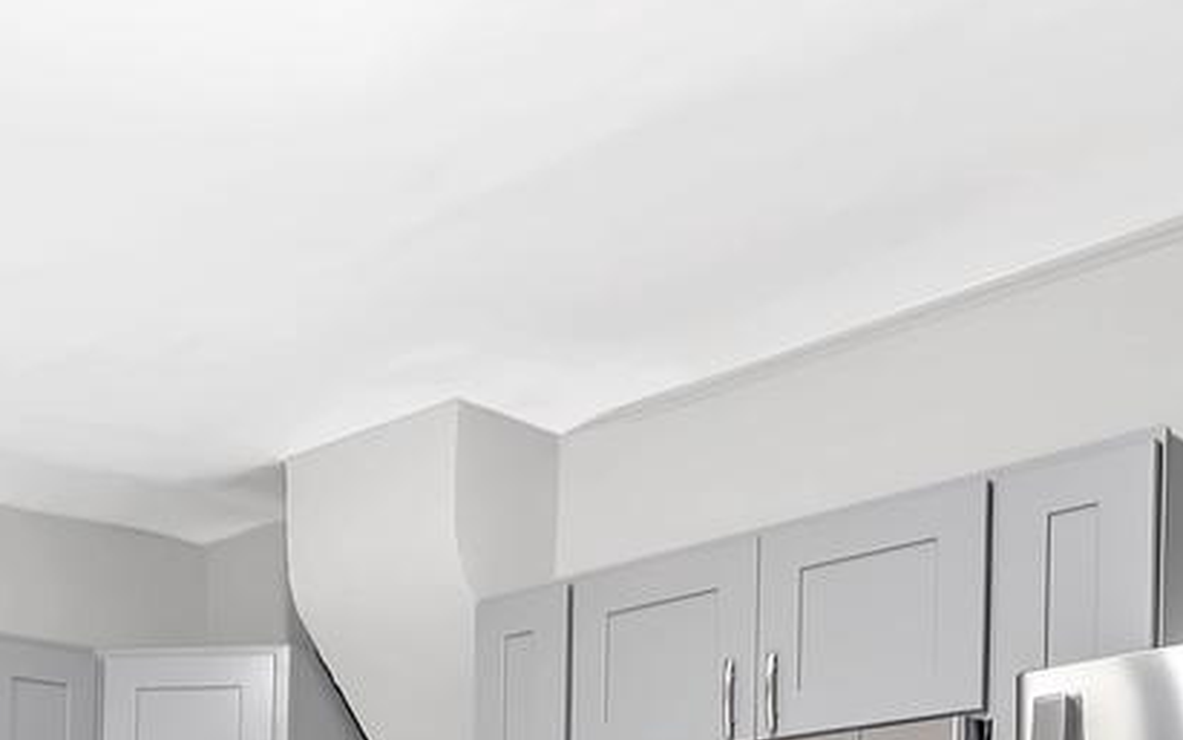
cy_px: 953
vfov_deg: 23.1
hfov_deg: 38.3
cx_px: 181
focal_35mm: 50
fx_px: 1612
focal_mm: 14
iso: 100
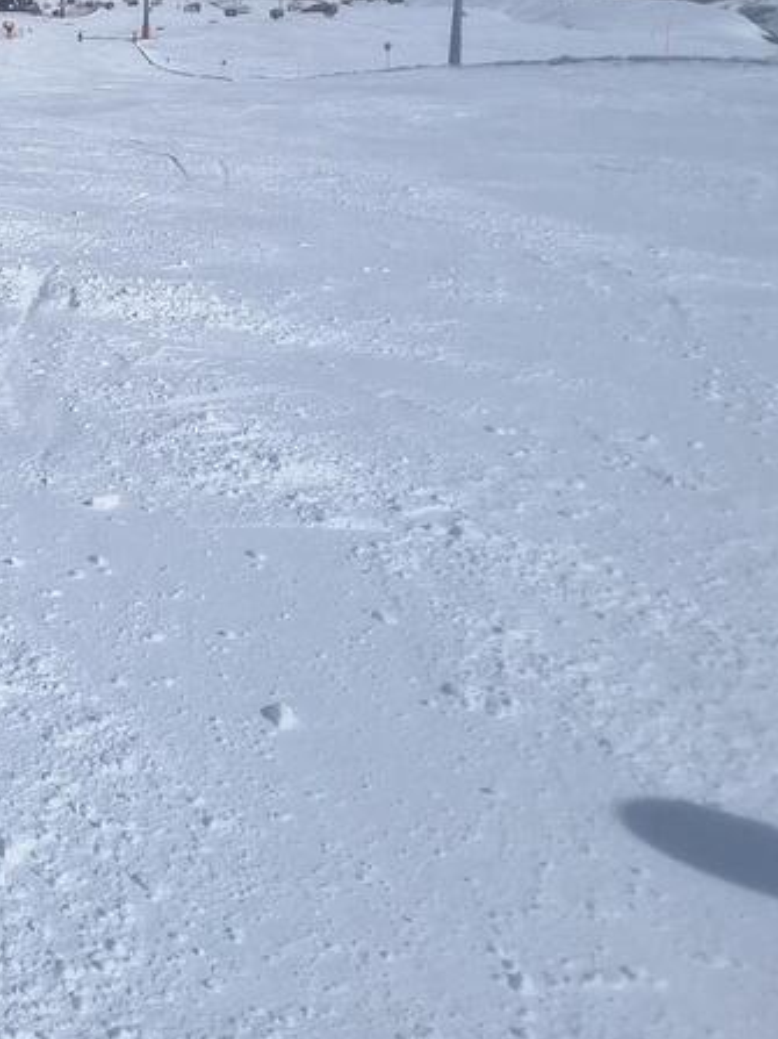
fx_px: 1589
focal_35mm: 53
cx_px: -87
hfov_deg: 25.4
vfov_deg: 33.9
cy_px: 70
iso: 25
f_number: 1.8
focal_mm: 5.54
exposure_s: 1/8333
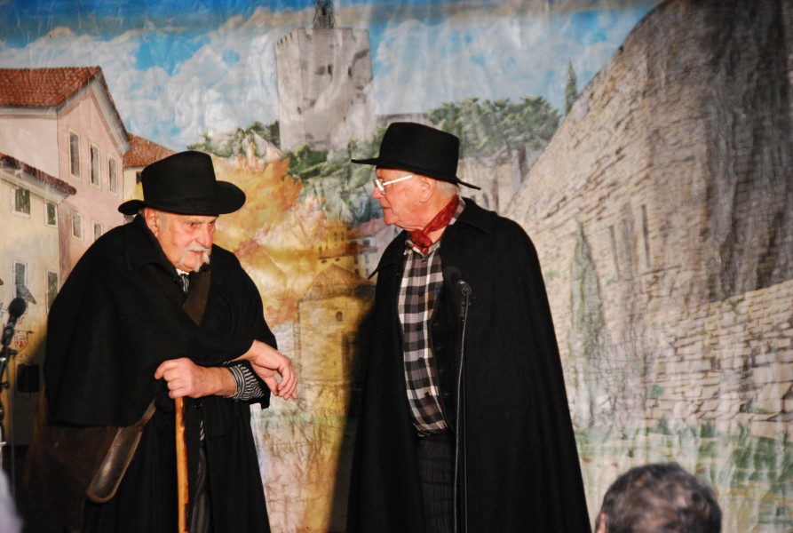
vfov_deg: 8.8
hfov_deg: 13.0
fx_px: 3477
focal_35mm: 158
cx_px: 396
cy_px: 266
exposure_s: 1/50
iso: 1600
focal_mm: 105
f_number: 5.6
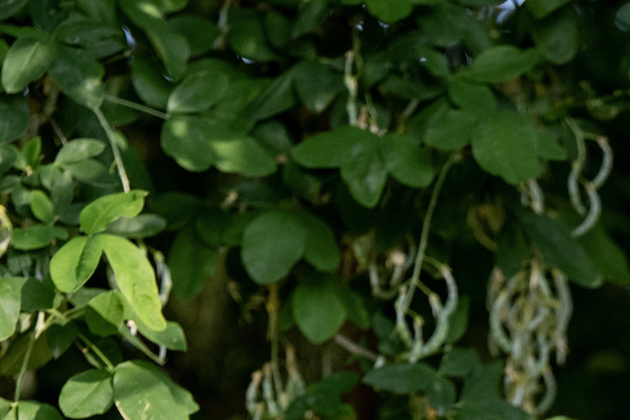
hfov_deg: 5.7
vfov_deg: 3.8
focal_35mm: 359
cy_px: 814
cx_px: 611
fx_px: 6282
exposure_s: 1/1600
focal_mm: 90
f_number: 2.8
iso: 800
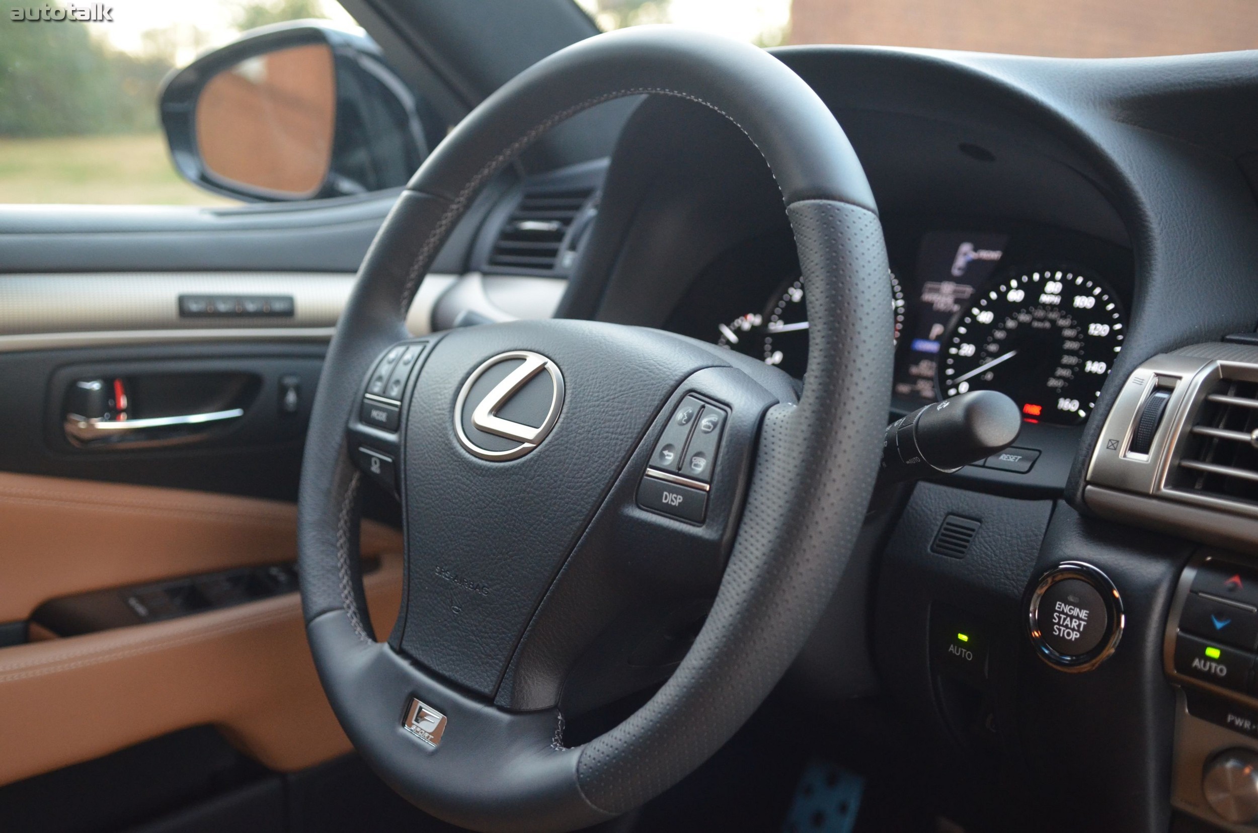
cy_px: 416
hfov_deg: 55.2
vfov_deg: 38.2
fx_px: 1203
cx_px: 629
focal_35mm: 34
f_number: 2.8
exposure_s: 1/30
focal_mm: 23
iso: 1600
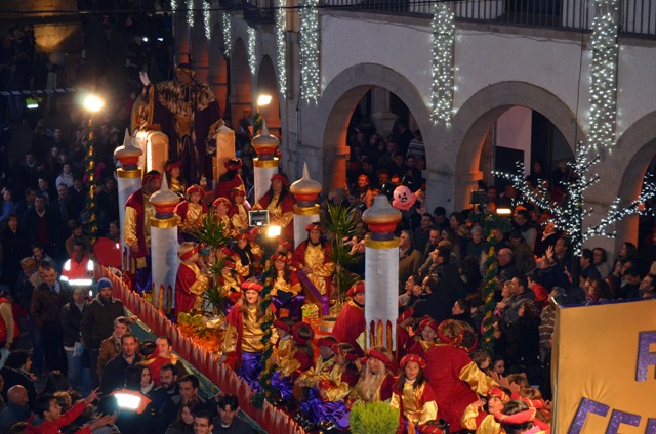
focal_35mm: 82
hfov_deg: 24.7
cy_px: 217
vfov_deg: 16.5
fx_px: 1500
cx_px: 328
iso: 1000
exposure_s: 1/60
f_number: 5.6
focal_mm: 55
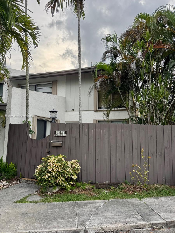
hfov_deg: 56.8
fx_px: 162
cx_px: 88
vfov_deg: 71.6
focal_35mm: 24
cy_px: 116
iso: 80
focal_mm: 6.76
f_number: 1.78
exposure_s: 1/451
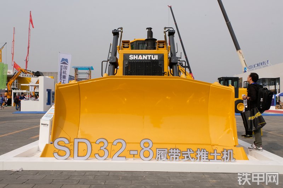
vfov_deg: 44.9
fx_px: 228
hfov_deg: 63.7
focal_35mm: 29
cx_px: 142
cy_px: 94
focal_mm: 19.2
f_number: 22
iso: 200
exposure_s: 1/60
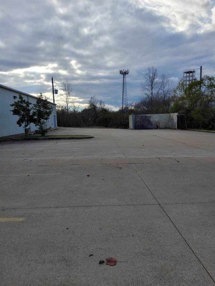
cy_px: 143
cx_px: 108
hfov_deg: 53.1
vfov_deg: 67.3
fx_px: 215
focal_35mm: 26
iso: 50
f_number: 2
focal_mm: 3.08
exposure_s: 1/809
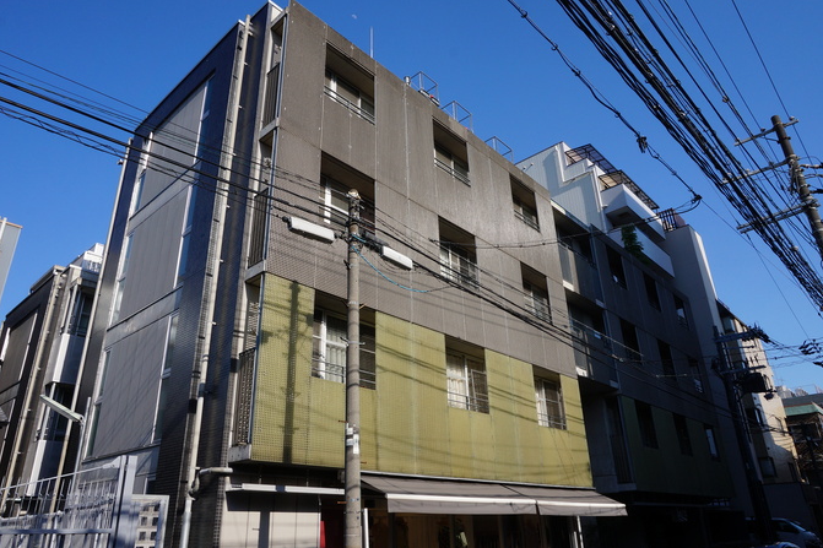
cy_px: 281
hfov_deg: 71.5
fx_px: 571
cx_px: 399
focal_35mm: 25
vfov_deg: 51.3
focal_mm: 16
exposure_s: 1/160
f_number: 16
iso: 200
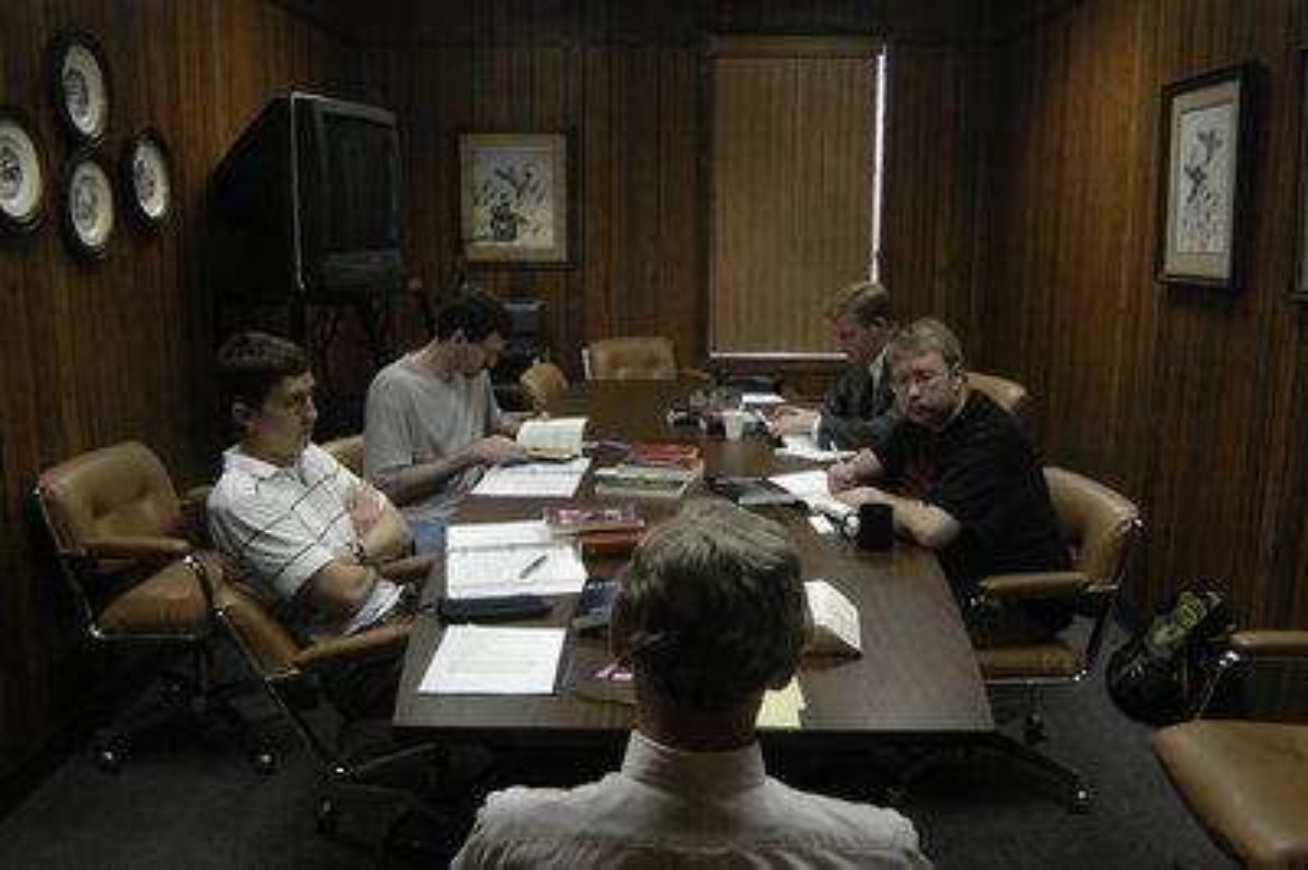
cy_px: 435
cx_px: 654
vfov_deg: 43.5
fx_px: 1089
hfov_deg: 62.0
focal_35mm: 30
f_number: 3.8
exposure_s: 1/80
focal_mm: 20
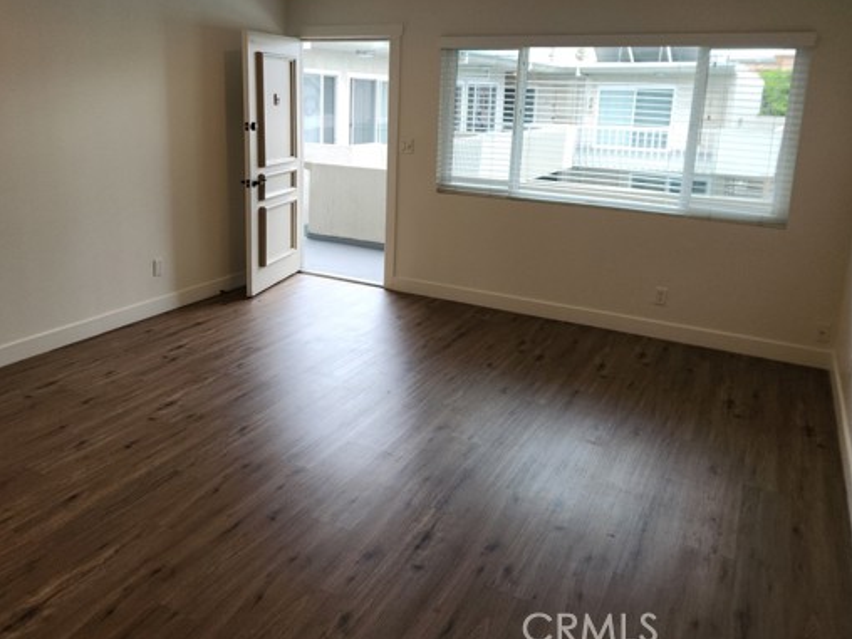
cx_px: 374
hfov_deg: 61.5
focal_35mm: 29
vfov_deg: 47.9
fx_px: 714
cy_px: 250
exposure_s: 1/180
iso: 50
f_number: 1.8
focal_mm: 5.4
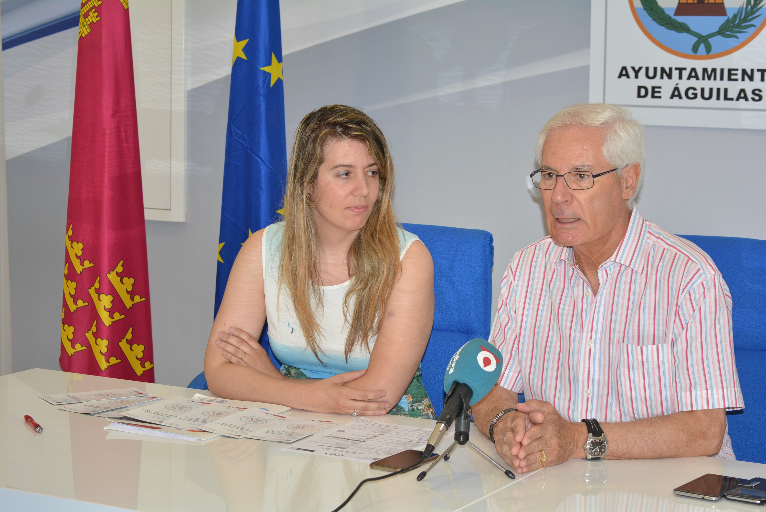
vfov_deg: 17.5
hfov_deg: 26.0
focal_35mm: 78
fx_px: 1661
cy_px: 256
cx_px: 383
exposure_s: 1/60
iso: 400
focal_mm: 52
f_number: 5.6
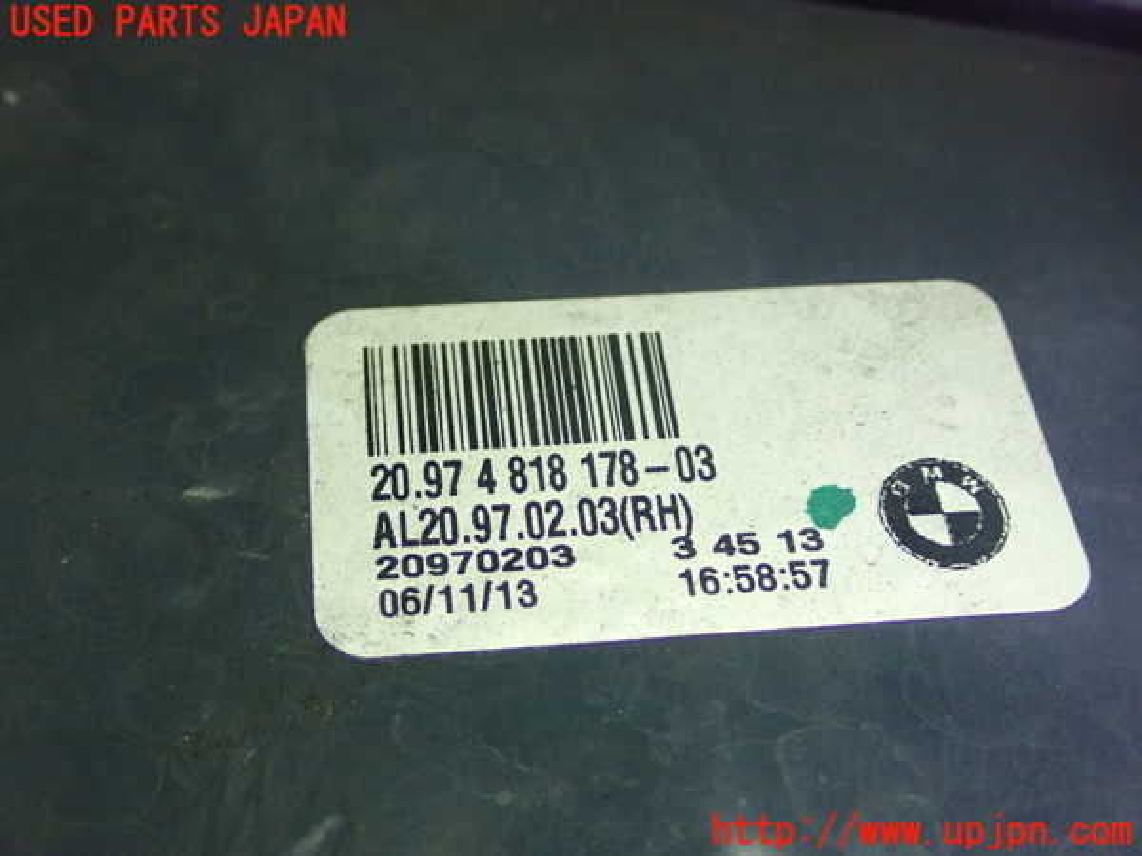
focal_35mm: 50
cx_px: 571
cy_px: 428
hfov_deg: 38.2
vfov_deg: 29.1
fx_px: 1650
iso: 800
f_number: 3.2
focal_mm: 9.01
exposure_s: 1/30
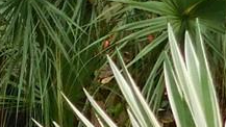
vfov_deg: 6.5
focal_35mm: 185
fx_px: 1108
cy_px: 160
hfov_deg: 10.1
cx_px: -327
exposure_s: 1/400
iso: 125
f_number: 3
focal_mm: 4
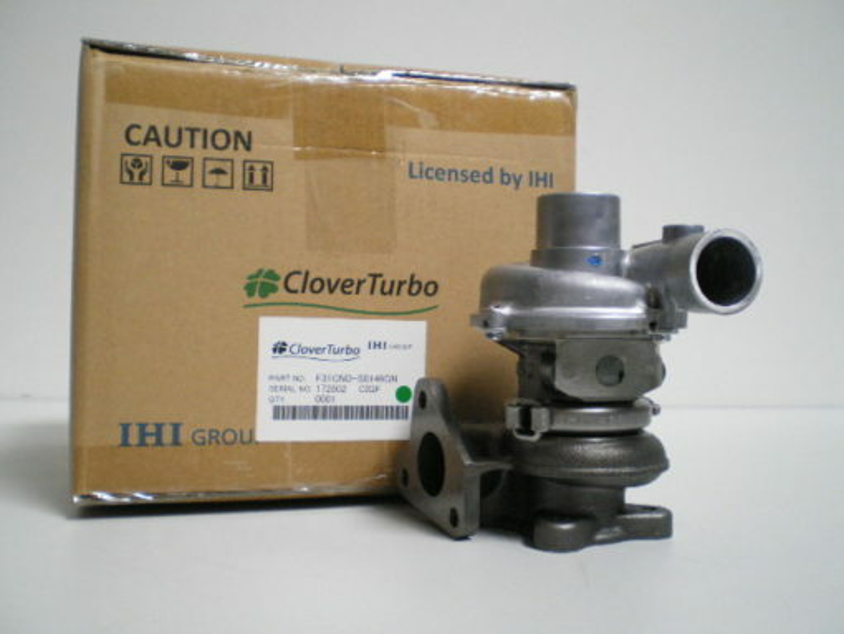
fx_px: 927
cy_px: 317
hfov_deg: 49.0
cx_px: 422
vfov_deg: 37.8
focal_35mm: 38
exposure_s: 1/30
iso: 320
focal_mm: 6.3
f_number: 3.1
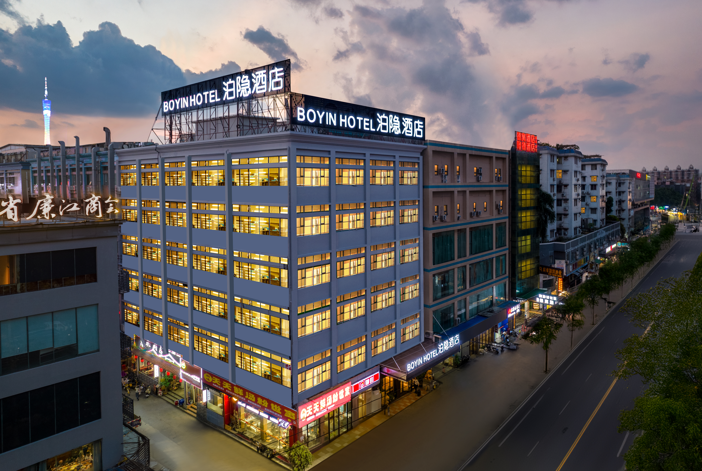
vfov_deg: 57.4
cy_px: 236
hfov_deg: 78.5
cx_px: 351
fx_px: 430
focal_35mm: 22
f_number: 2.8
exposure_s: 1/50
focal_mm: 8.38
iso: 200
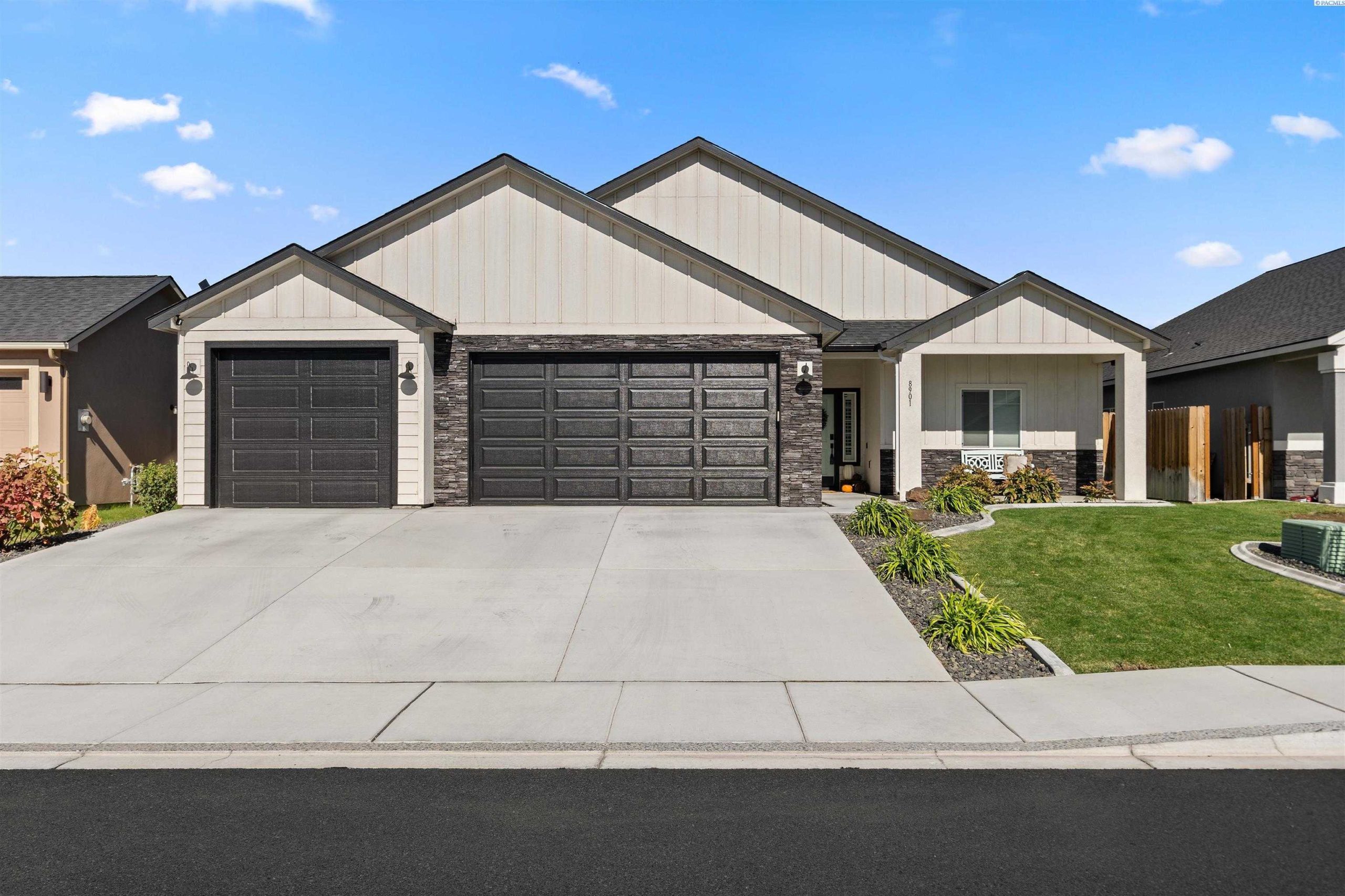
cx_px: 672
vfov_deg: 49.6
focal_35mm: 26
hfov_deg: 69.4
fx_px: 971
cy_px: 448
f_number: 7.1
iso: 100
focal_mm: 26
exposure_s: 1/200
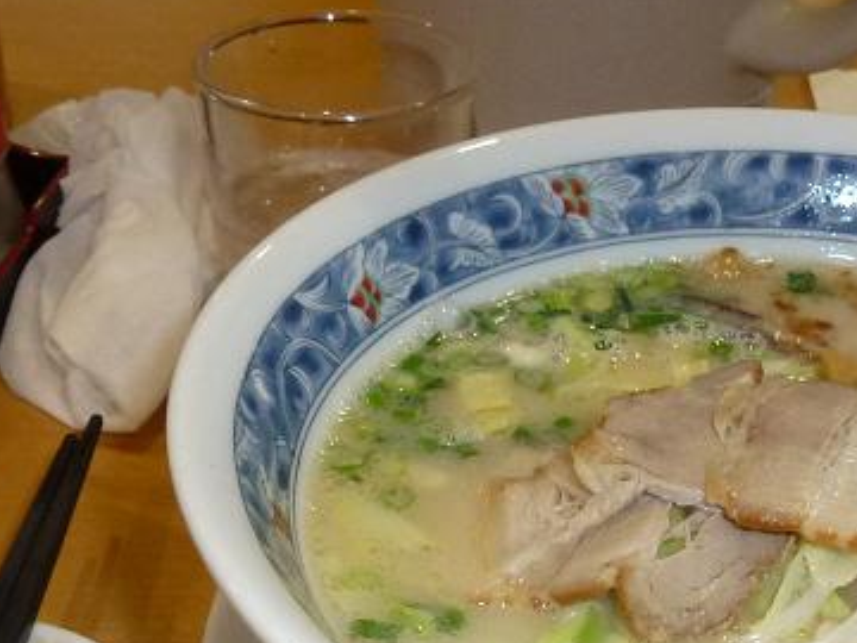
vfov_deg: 22.7
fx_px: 1485
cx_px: 571
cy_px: 741
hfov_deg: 31.9
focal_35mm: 60
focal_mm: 4.3
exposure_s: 1/60
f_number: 3.3
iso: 250
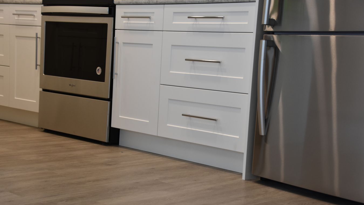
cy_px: 120
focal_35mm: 63
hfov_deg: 33.3
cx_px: 182
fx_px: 608
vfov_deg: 19.1
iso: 800
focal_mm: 40
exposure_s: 1/100
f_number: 5
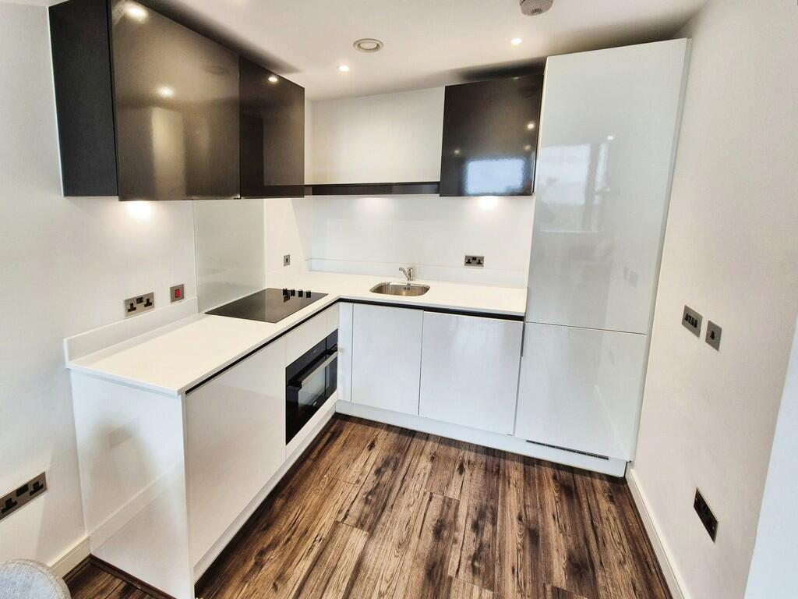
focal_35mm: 13
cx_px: 399
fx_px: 300
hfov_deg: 106.2
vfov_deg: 89.9
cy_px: 300
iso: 100
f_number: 2.2
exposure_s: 1/50
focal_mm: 2.2
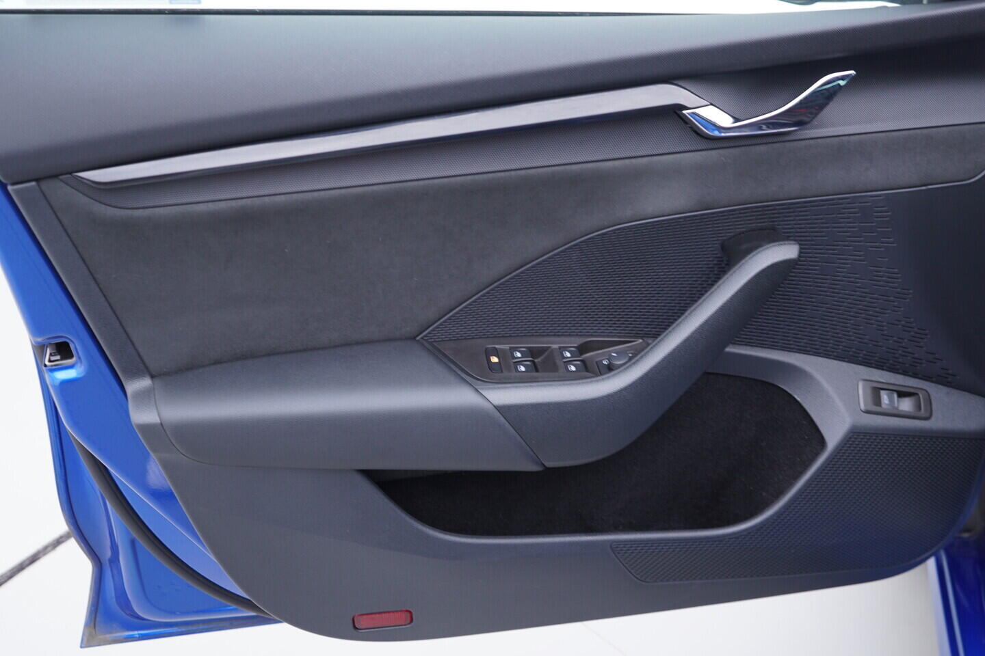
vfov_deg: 36.9
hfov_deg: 53.1
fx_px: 985
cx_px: 492
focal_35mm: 36
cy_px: 328
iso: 200
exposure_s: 1/40
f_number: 2.8
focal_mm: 24
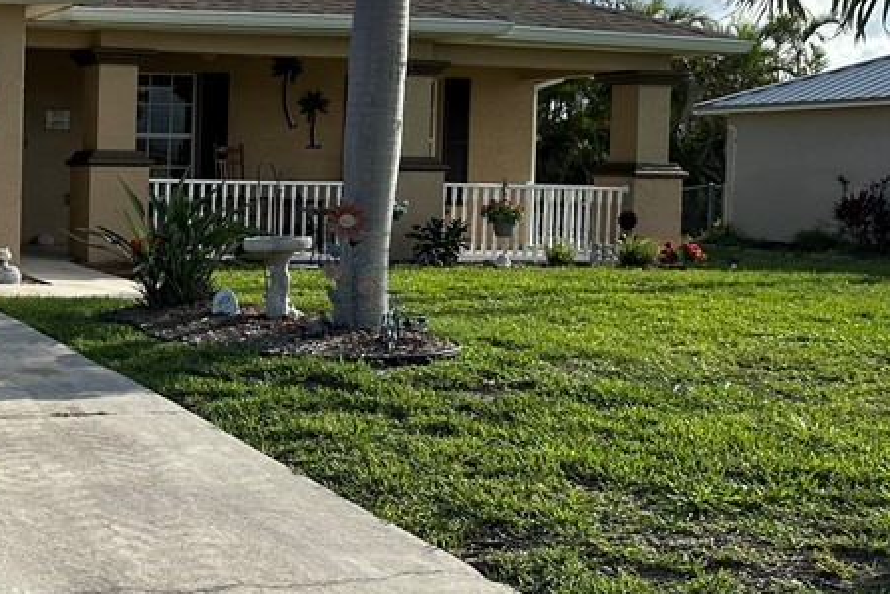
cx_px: -121
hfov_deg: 30.7
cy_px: 213
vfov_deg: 23.7
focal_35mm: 57
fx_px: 1410
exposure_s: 1/4184
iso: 80
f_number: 1.78
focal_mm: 6.86
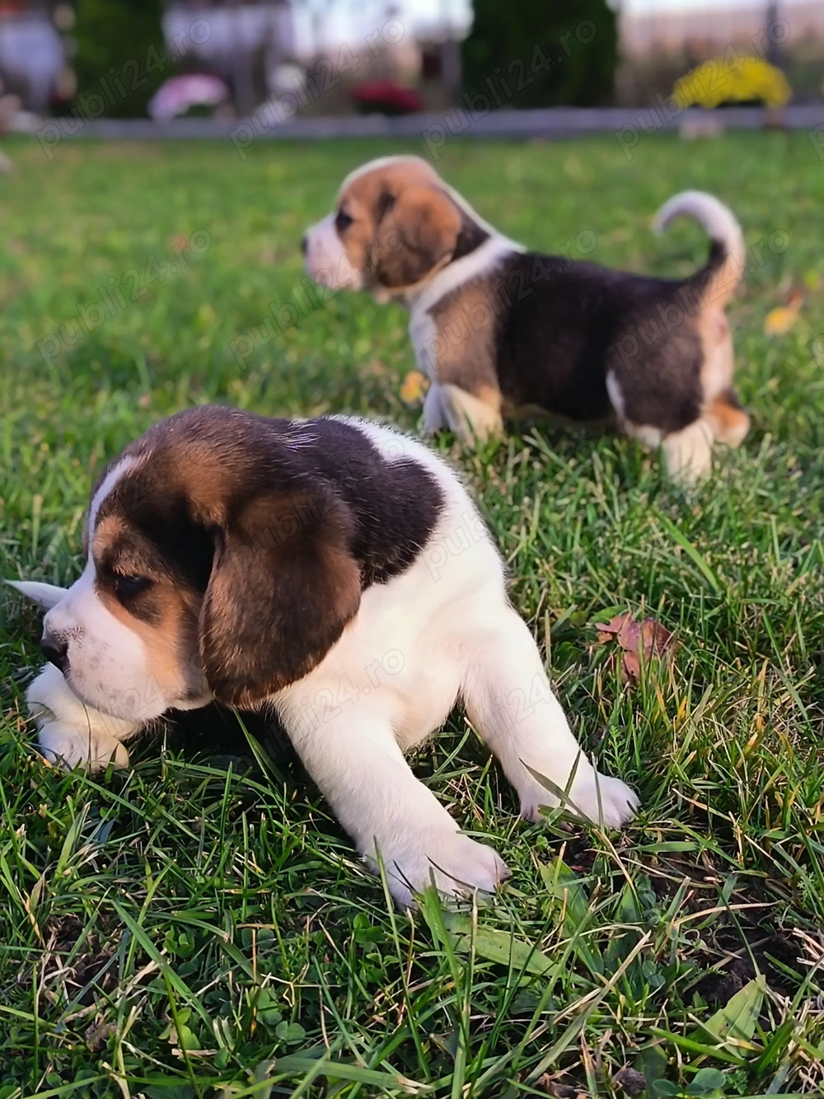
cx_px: 412
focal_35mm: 48
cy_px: 550
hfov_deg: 30.3
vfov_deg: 39.7
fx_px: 1524
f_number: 4
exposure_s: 1/100
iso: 100
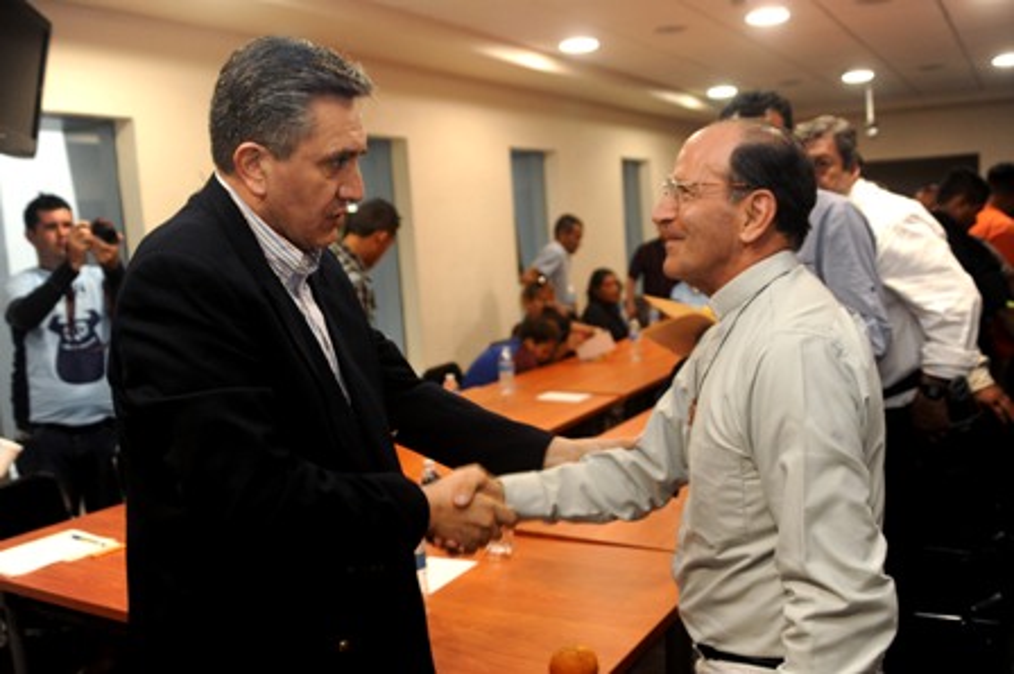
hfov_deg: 65.5
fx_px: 788
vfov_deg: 46.3
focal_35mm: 28
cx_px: 507
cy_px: 337
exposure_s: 1/80
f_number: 4.5
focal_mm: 28
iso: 1250
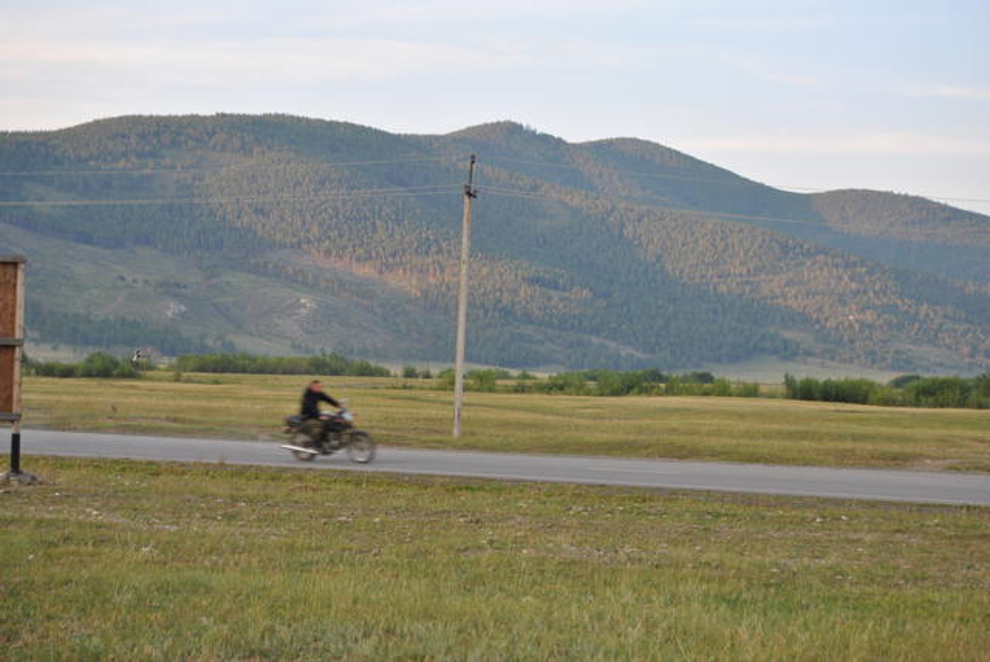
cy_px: 331
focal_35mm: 82
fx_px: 2271
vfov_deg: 16.6
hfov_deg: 24.6
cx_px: 495
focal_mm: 55
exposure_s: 1/125
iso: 200
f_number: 5.6
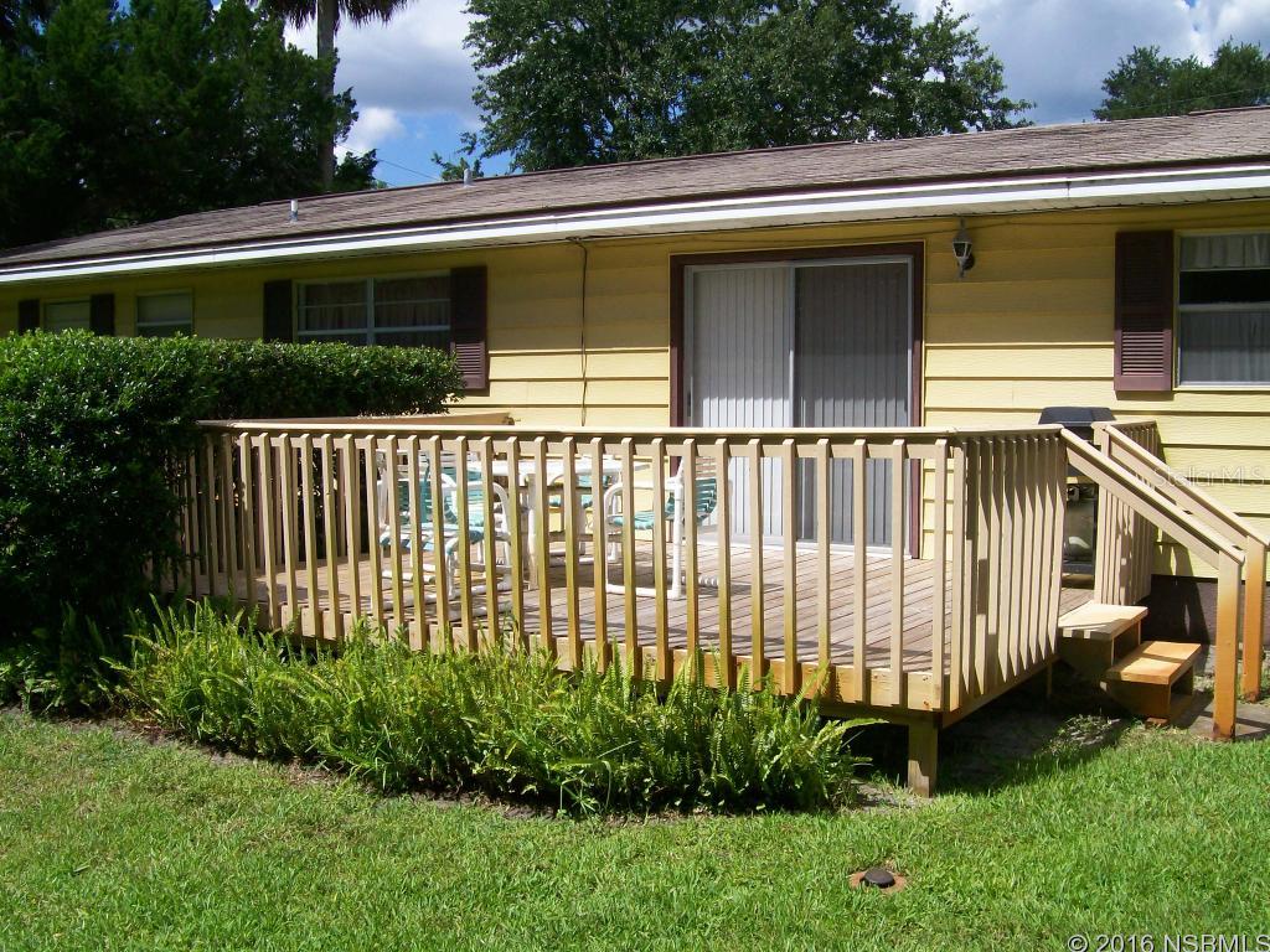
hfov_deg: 51.4
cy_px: 476
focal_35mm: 36
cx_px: 635
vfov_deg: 39.7
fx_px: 1321
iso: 80
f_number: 4.8
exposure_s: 1/671
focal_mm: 6
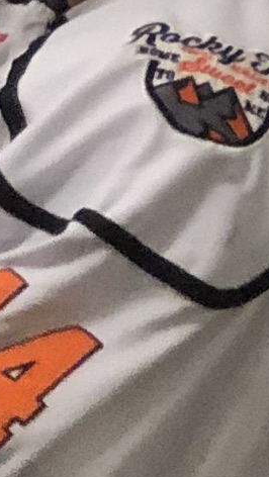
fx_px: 6711
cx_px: -1676
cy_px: 87
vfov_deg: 4.1
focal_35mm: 530
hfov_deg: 2.1
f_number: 2.8
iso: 125
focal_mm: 6.6
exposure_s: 1/60
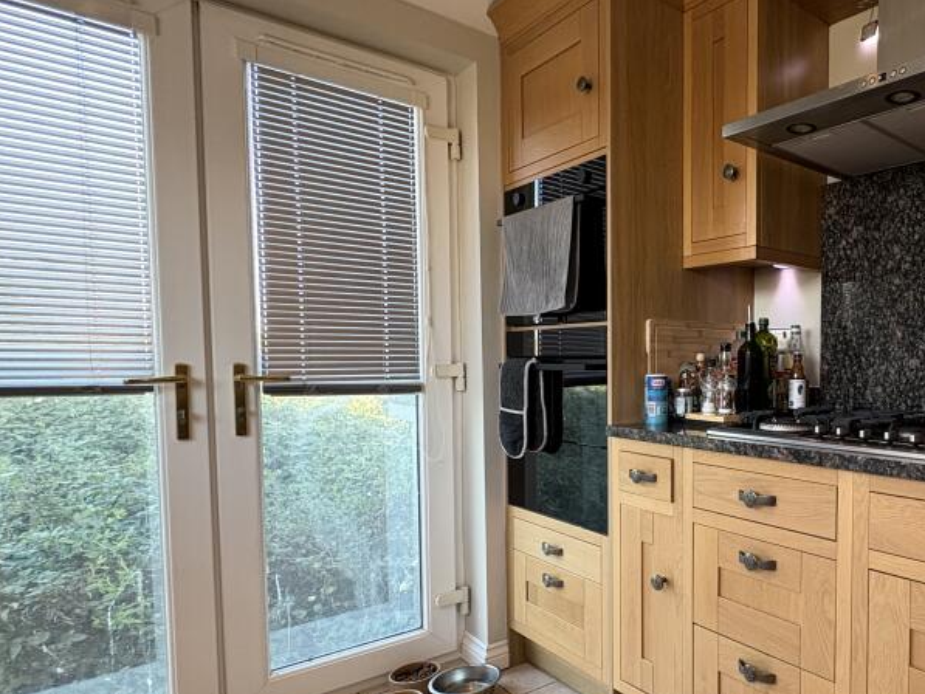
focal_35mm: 24
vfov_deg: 56.6
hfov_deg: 64.5
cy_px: 395
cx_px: 755
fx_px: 641
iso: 200
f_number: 2.2
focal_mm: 2.22
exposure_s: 1/99
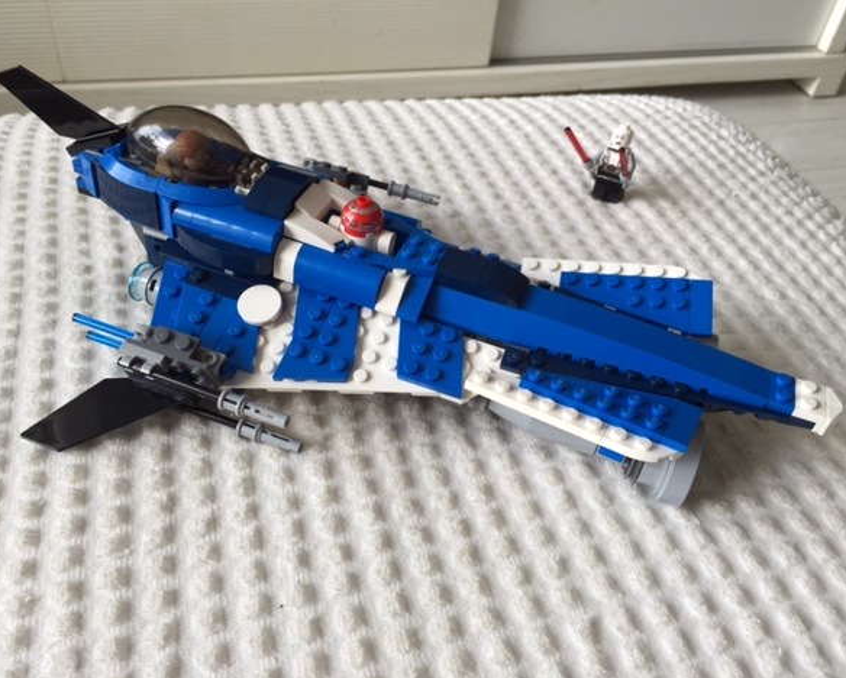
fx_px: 777
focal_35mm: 31
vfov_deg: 47.2
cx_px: 410
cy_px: 335
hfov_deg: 57.1
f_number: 2.2
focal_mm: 4.15
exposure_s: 1/120
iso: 50
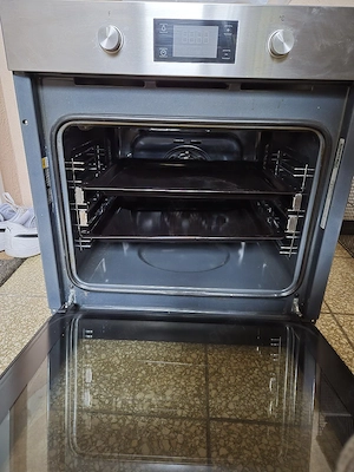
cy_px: 236
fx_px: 314
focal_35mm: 23
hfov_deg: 58.9
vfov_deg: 73.9
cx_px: 177
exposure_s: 1/16.7
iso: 2000
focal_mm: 5.4
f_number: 1.8
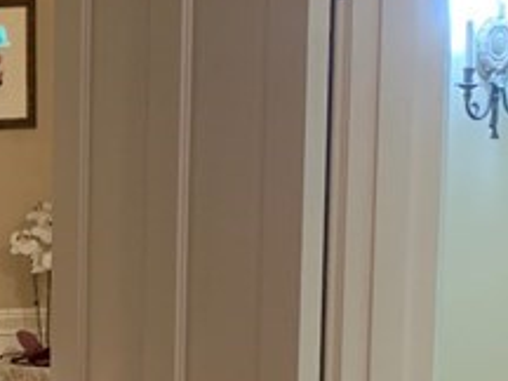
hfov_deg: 15.1
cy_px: 496
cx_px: -188
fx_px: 1805
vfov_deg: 11.7
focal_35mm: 123
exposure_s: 1/40
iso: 320
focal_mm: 4.25
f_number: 1.8
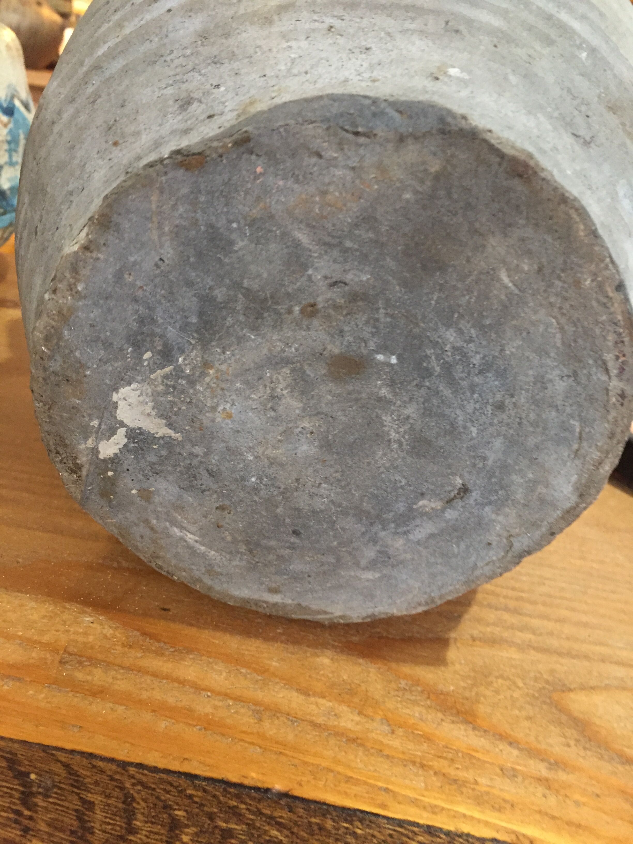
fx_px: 707
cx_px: 316
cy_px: 422
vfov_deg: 61.7
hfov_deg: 48.2
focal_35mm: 29
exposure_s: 1/33
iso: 250
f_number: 2.2
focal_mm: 4.15
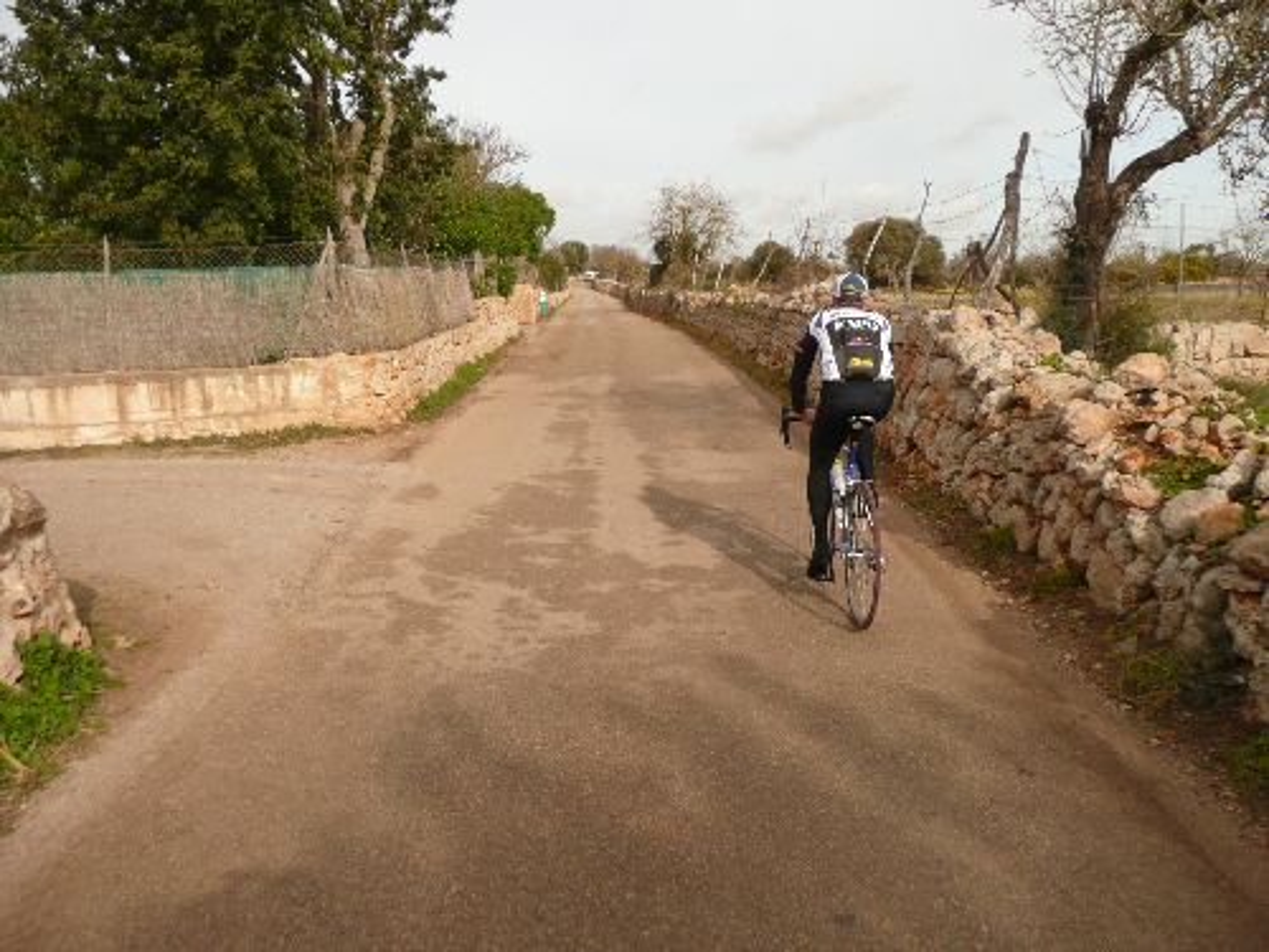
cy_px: 476
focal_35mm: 28
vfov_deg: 49.7
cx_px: 634
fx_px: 1026
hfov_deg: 63.4
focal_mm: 4.6
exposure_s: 1/800
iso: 100
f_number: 3.3
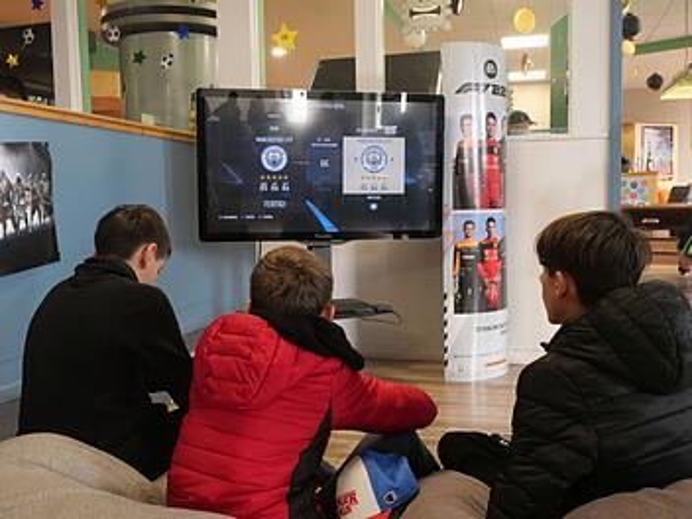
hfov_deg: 54.0
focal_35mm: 34
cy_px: 260
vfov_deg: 41.8
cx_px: 346
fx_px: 680
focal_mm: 17
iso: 3200
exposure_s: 1/30
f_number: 11
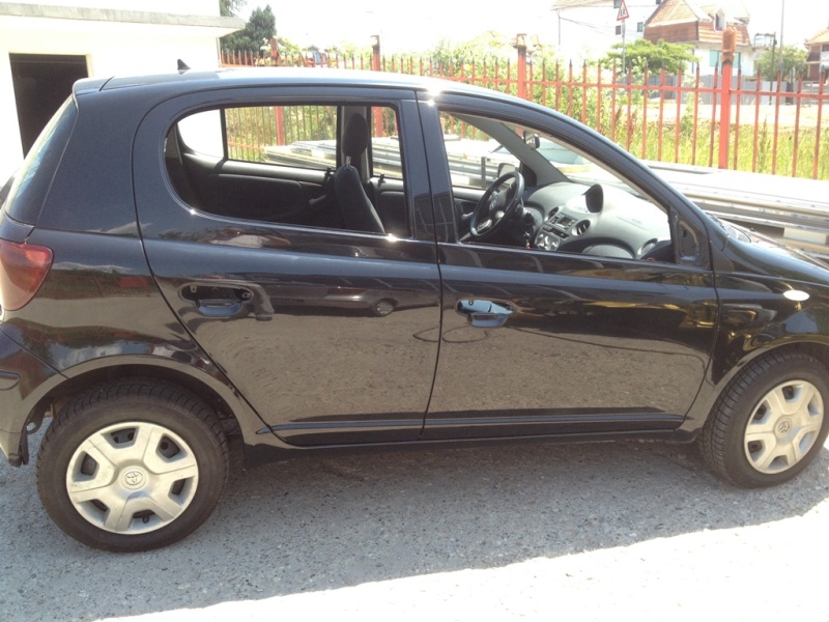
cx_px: 414
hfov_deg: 52.6
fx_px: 838
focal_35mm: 35
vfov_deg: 40.7
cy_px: 311
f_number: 2.4
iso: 100
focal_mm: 4.28
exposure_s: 1/493
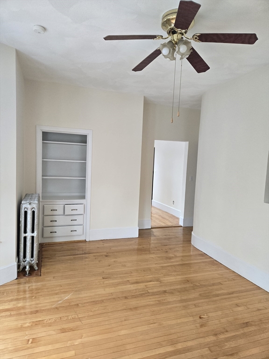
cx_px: 134
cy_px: 180
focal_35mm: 23
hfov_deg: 58.9
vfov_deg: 73.9
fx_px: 238
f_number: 1.8
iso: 160
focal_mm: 5.4
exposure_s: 1/180
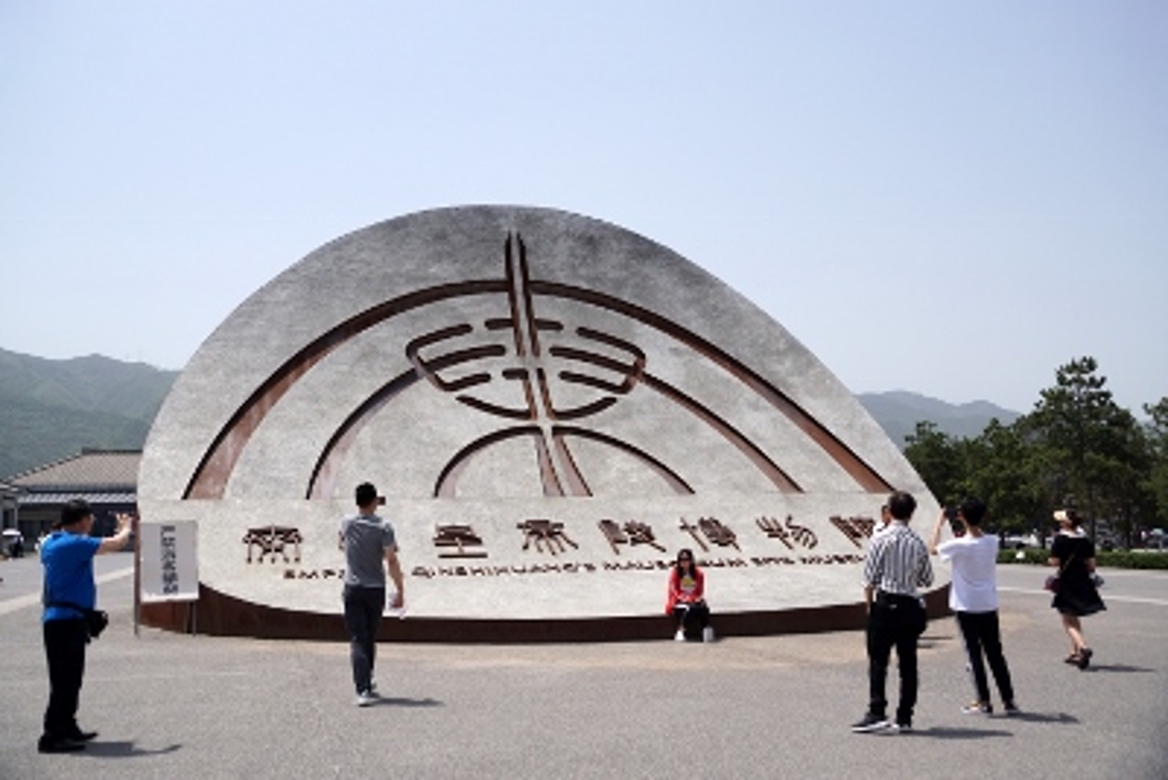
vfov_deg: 36.9
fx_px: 1168
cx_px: 584
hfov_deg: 53.1
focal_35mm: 36
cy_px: 390
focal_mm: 24
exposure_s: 1/2000
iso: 125
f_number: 4
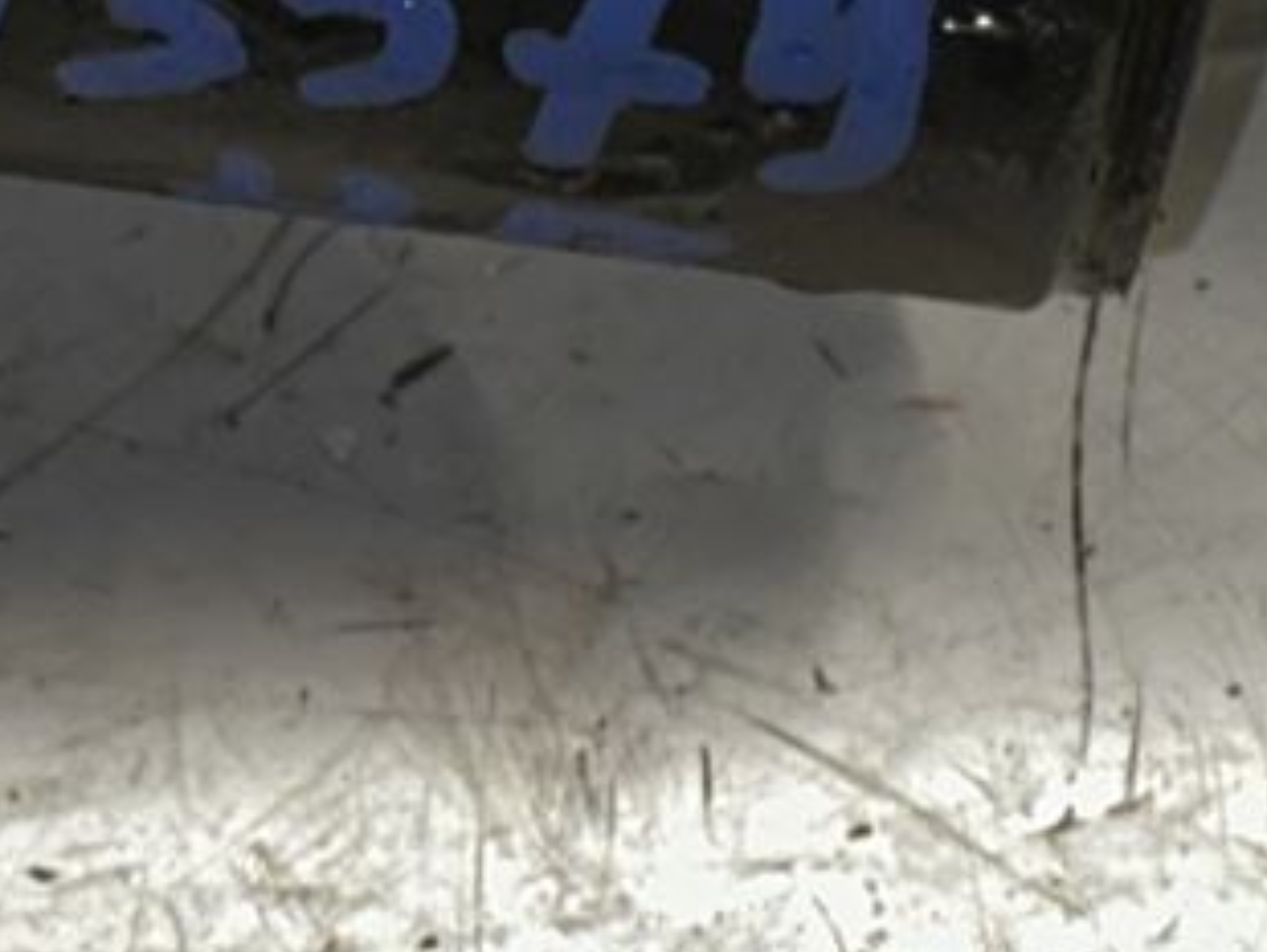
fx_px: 11612
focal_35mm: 317
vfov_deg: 4.6
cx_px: 1418
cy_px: -1050
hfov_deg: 6.2
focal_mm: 6.86
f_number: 1.78
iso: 50
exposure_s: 1/17
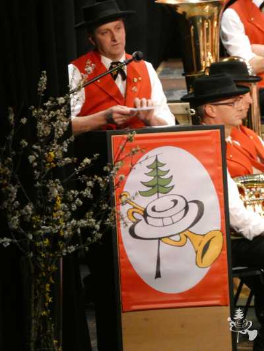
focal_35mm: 622
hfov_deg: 2.4
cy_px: 176
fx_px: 6322
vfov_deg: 3.2
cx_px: 132
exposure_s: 1/50
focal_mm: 111.5
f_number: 5.6
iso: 1600
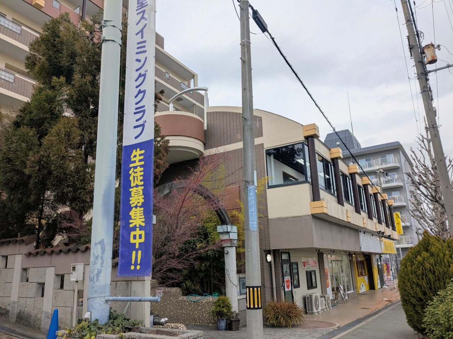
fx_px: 353
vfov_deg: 51.4
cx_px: 226
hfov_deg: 65.3
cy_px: 170
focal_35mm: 27
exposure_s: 1/975
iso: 48
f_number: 1.73
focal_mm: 4.38
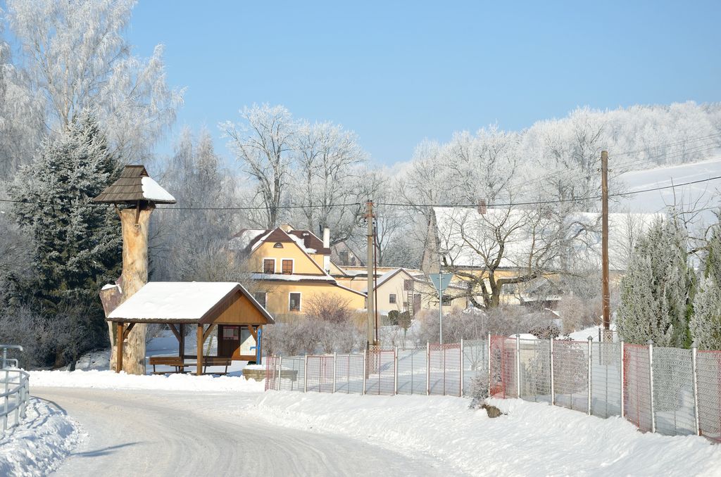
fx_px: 1859
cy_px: 238
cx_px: 360
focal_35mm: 93
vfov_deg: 14.6
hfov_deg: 22.0
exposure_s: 1/400
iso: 100
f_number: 8
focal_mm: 62
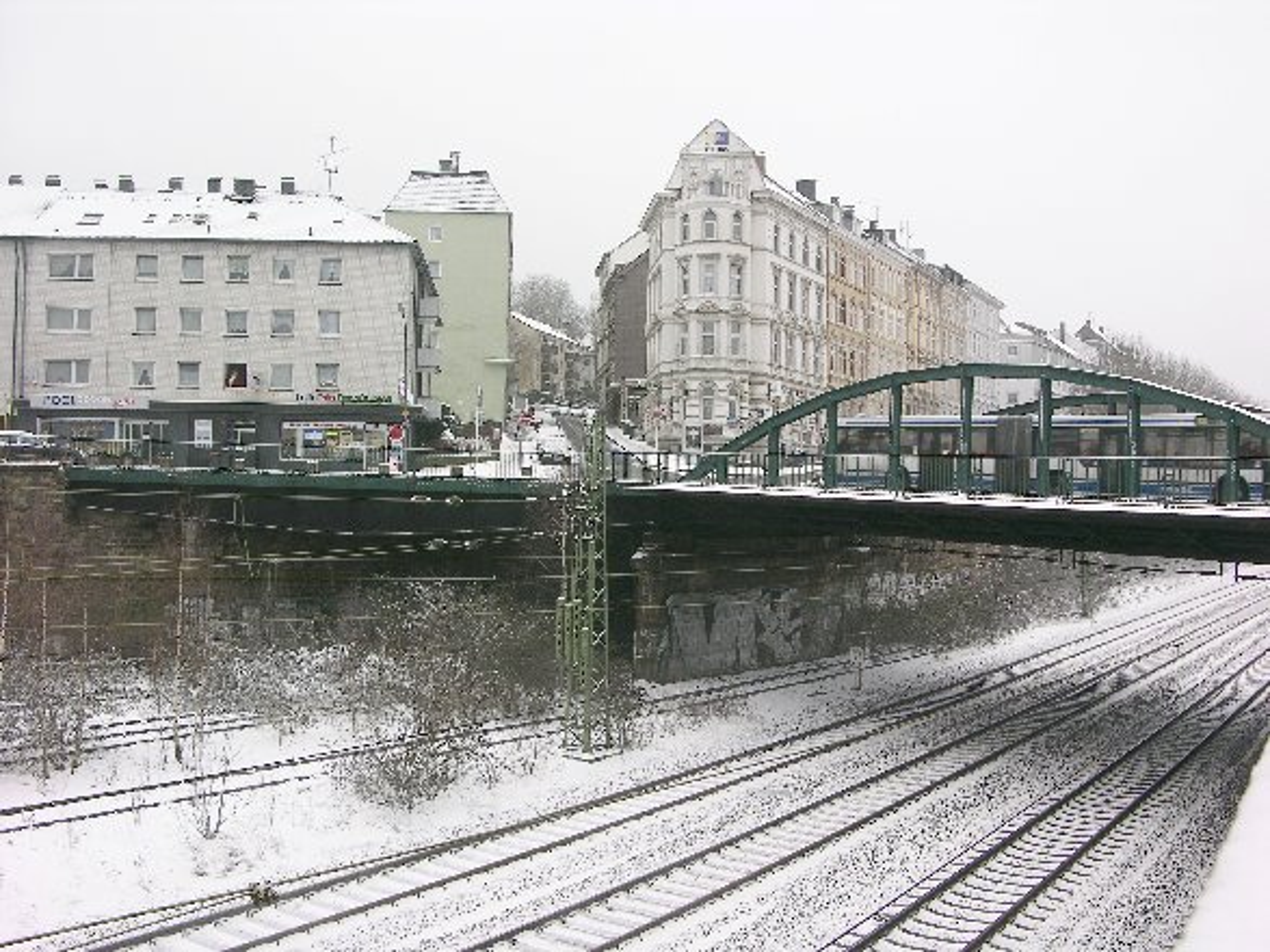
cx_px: 635
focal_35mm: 35
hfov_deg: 52.6
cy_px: 476
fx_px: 1284
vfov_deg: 40.7
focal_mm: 8.9
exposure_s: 1/54.4
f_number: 5
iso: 50
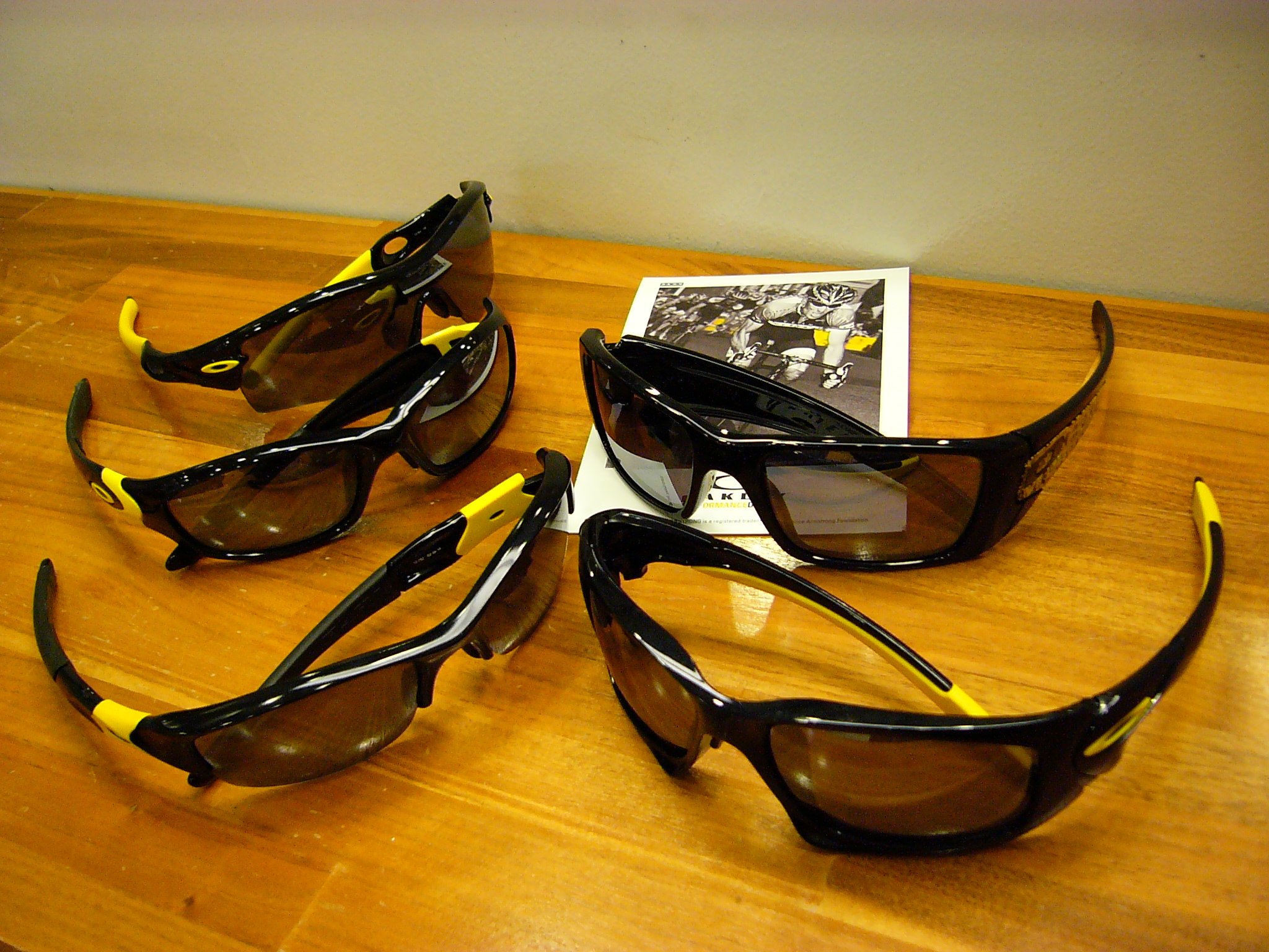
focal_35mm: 35
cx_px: 634
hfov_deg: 52.6
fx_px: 1283
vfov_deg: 40.7
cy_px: 476
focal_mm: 5.8
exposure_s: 1/30
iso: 200
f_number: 2.8
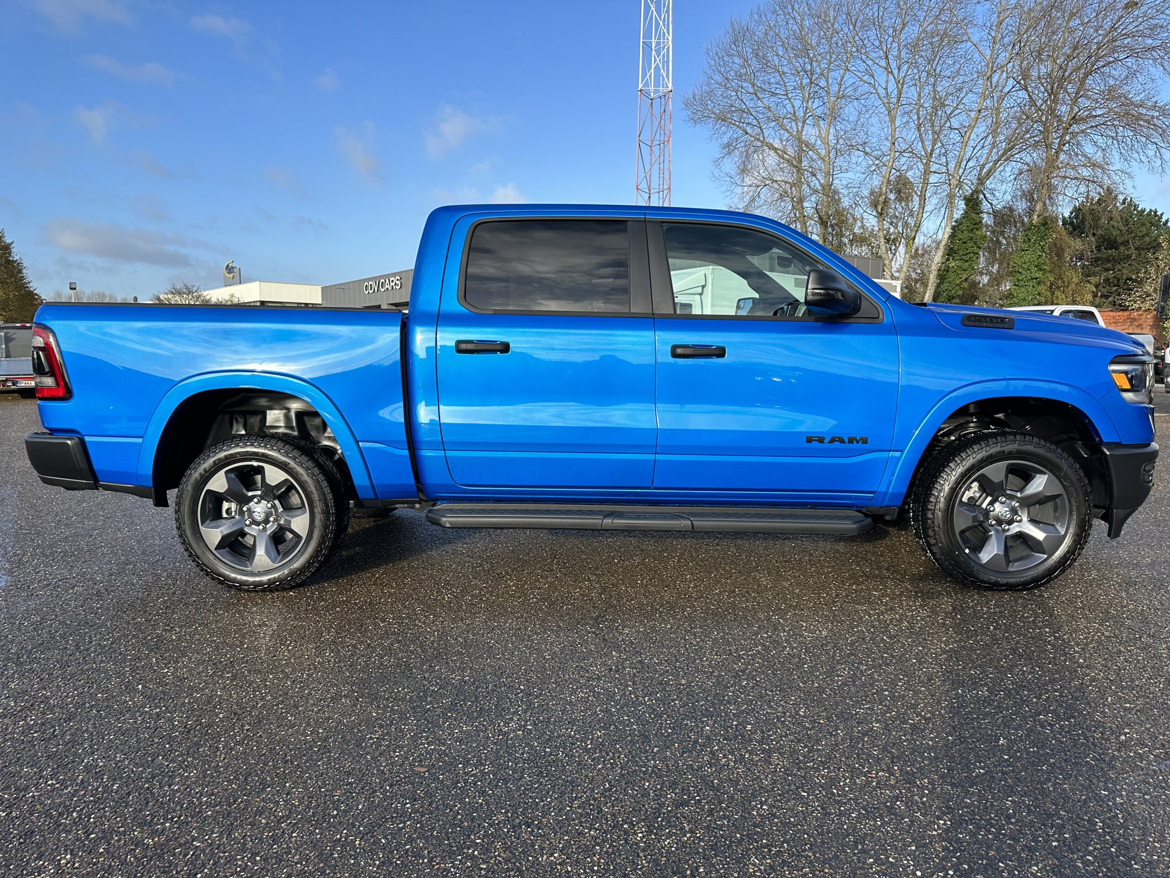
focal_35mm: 24
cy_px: 439
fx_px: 811
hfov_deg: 71.6
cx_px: 585
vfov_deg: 56.8
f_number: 1.78
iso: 80
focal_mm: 6.86
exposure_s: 1/2110
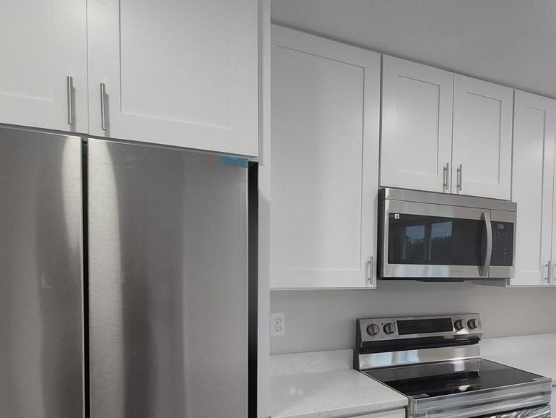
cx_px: 435
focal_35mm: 27
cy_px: 277
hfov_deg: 60.7
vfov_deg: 50.5
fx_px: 434
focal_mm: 1.74
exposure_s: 1/60
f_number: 2.2
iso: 80
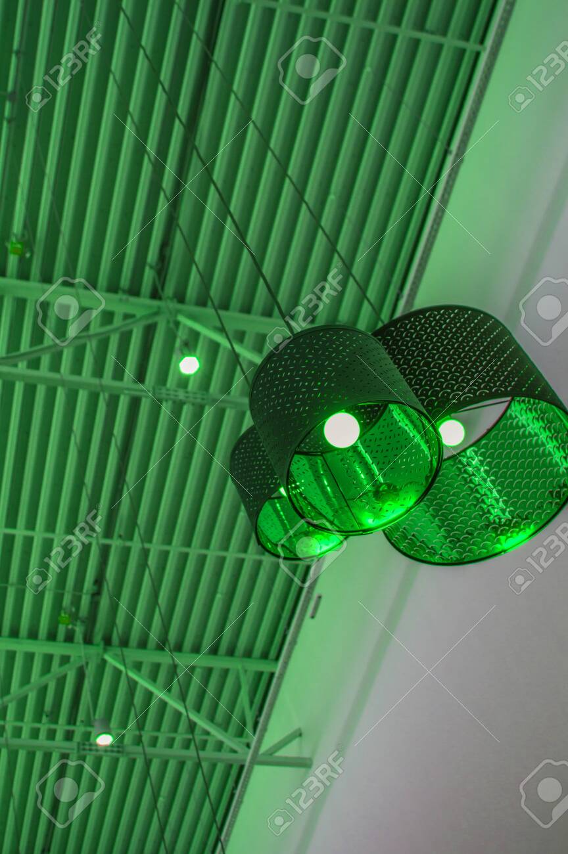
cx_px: 284
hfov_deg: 28.0
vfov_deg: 41.2
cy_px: 427
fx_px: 1138
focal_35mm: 48
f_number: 5.6
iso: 110
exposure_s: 1/125
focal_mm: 32
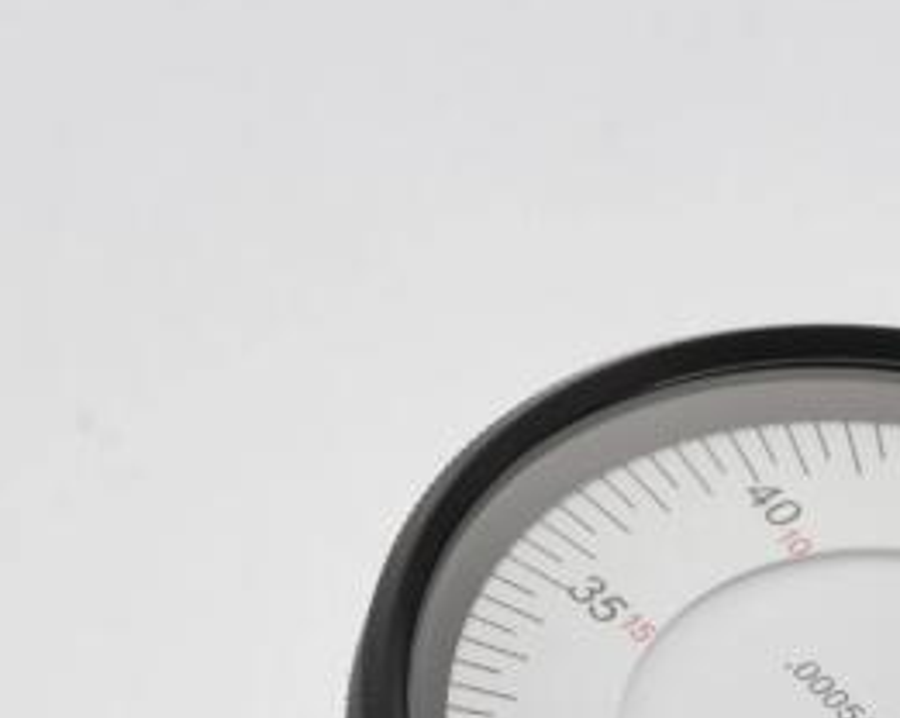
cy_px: 858
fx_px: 8830
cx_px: 710
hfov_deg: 5.8
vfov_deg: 4.6
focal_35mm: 332
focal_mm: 60
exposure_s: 1/160
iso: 80
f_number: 16
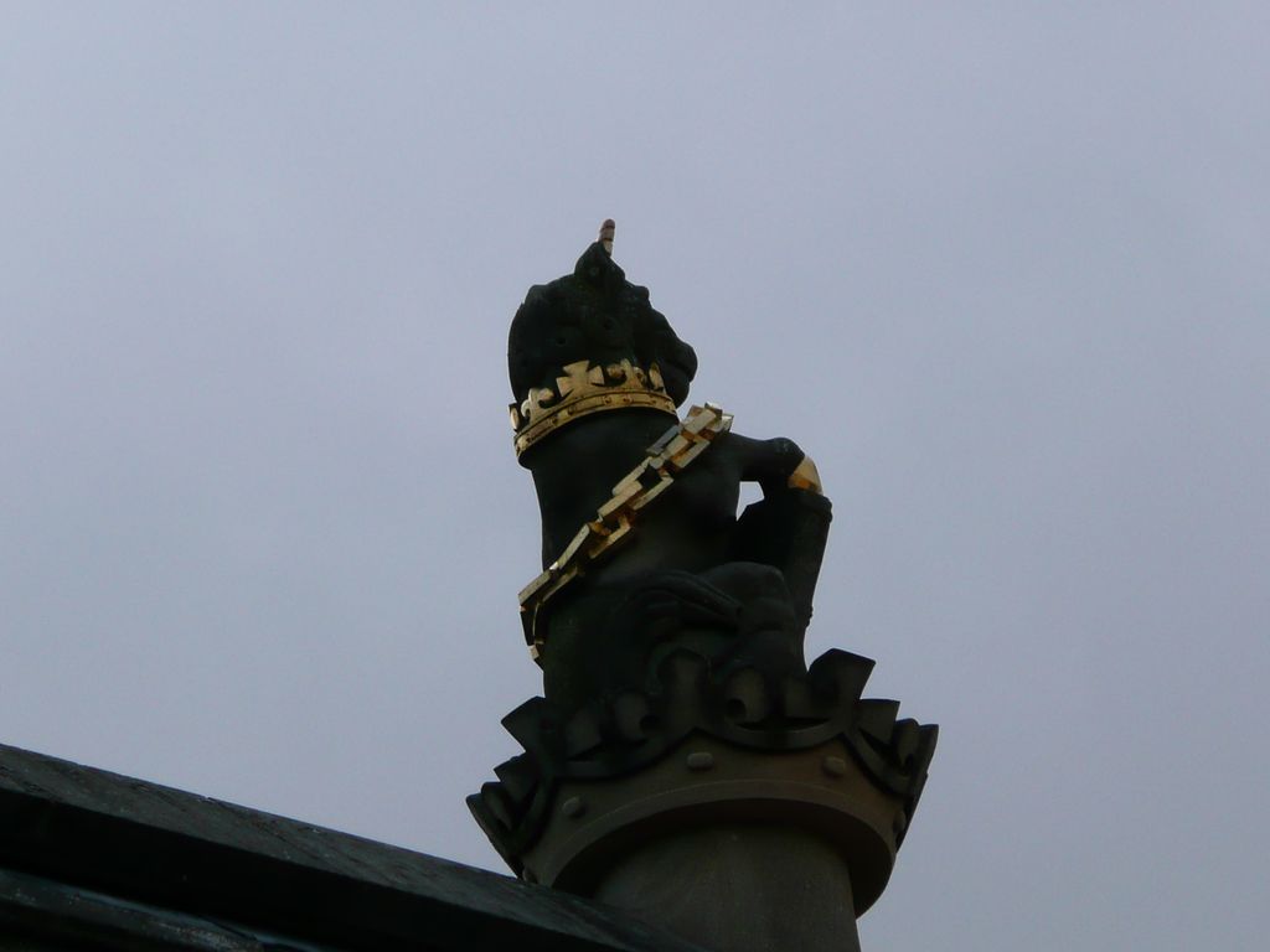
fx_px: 15409
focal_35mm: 420
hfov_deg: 4.7
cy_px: 476
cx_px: 635
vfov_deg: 3.5
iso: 100
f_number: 4.9
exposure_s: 1/500
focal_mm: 46
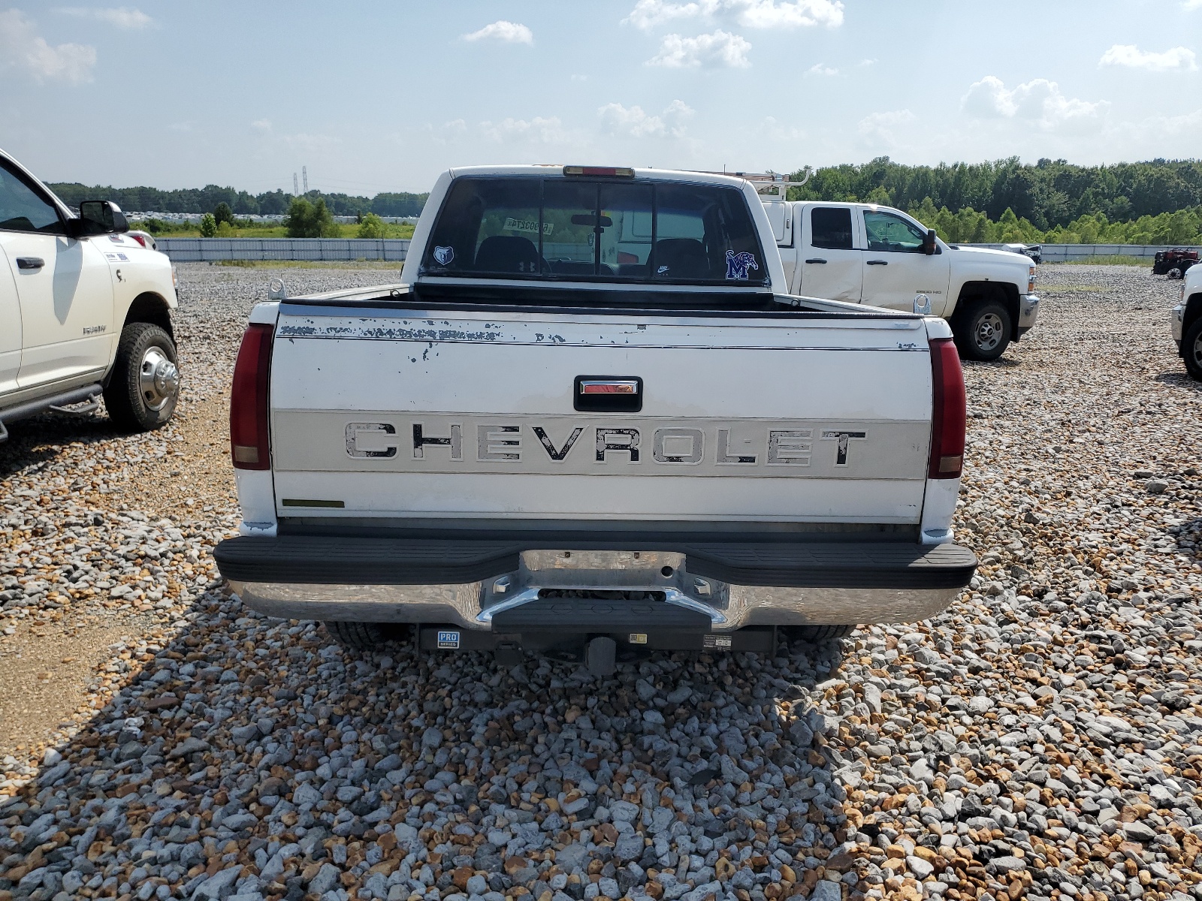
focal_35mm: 26
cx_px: 601
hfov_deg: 67.3
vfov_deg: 53.1
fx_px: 903
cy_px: 450
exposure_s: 1/5000
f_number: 1.5
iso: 50
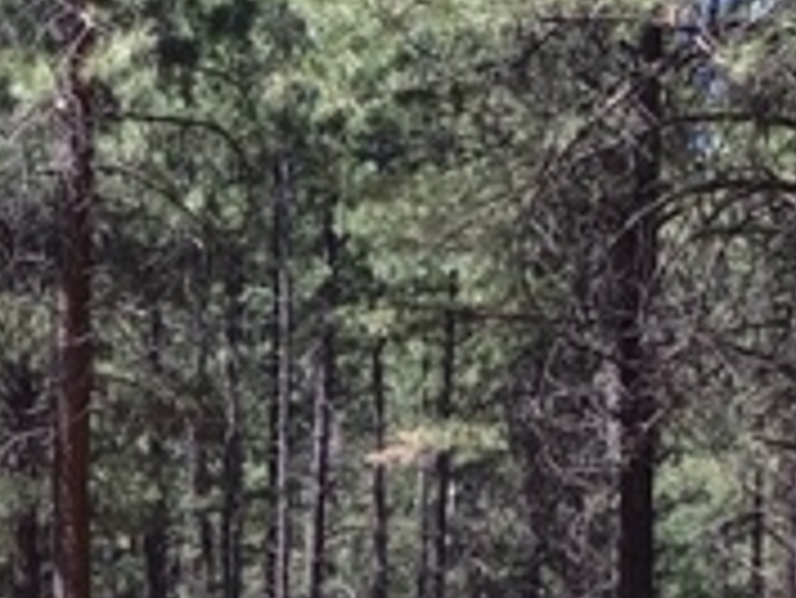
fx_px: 2416
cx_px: 40
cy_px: 895
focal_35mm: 105
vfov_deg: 13.3
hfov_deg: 18.3
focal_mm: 4.15
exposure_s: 1/705
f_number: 2.2
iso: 25
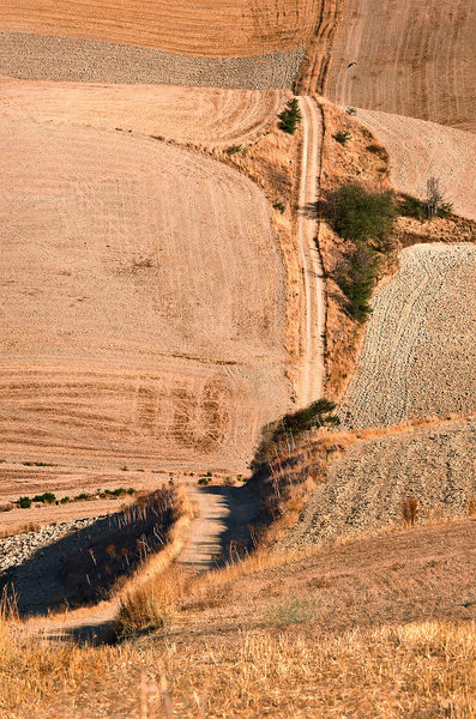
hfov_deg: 5.2
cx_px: 238
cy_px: 360
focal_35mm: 262
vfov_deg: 7.9
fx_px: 5233
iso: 100
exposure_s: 1/100
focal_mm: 175
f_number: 16
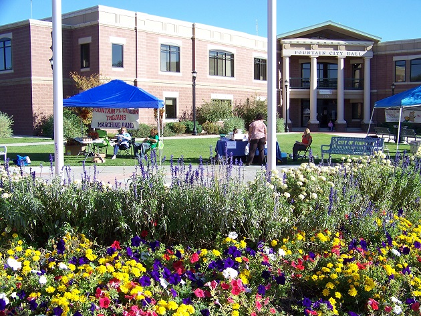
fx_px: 523
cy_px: 158
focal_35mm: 43
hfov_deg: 43.9
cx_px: 210
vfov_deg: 33.6
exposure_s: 1/400
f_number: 2.8
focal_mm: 6.75
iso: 64
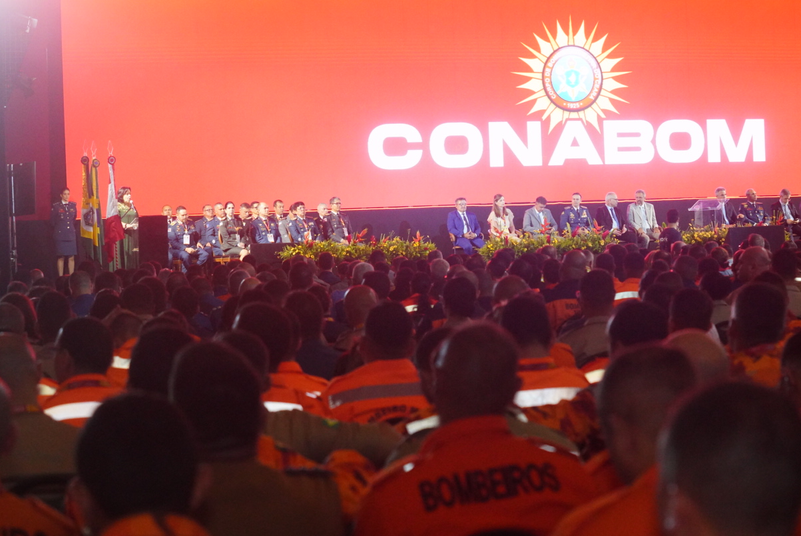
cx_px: 522
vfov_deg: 14.6
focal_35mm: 94
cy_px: 243
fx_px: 2093
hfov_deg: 21.6
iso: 8000
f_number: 5
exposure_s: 1/160
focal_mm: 70
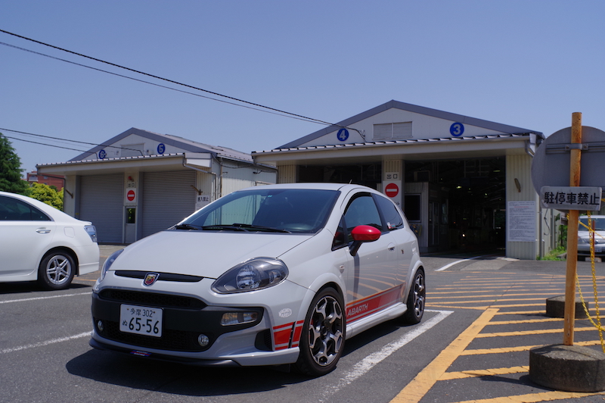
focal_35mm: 32
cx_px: 302
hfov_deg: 59.5
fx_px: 529
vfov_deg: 41.6
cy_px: 202
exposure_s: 1/800
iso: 200
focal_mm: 21
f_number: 8
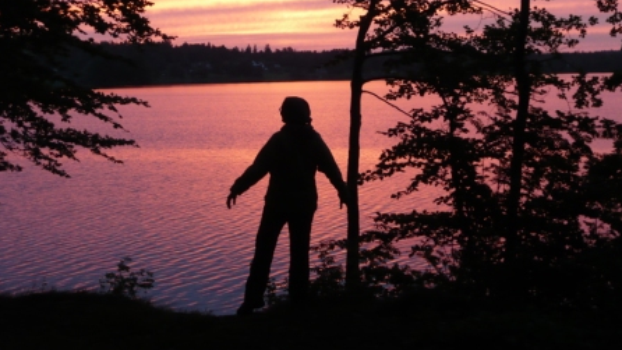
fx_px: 1138
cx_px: 311
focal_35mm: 69
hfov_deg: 30.6
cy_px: 134
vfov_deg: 17.5
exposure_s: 1/25
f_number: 4.3
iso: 200
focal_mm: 10.3
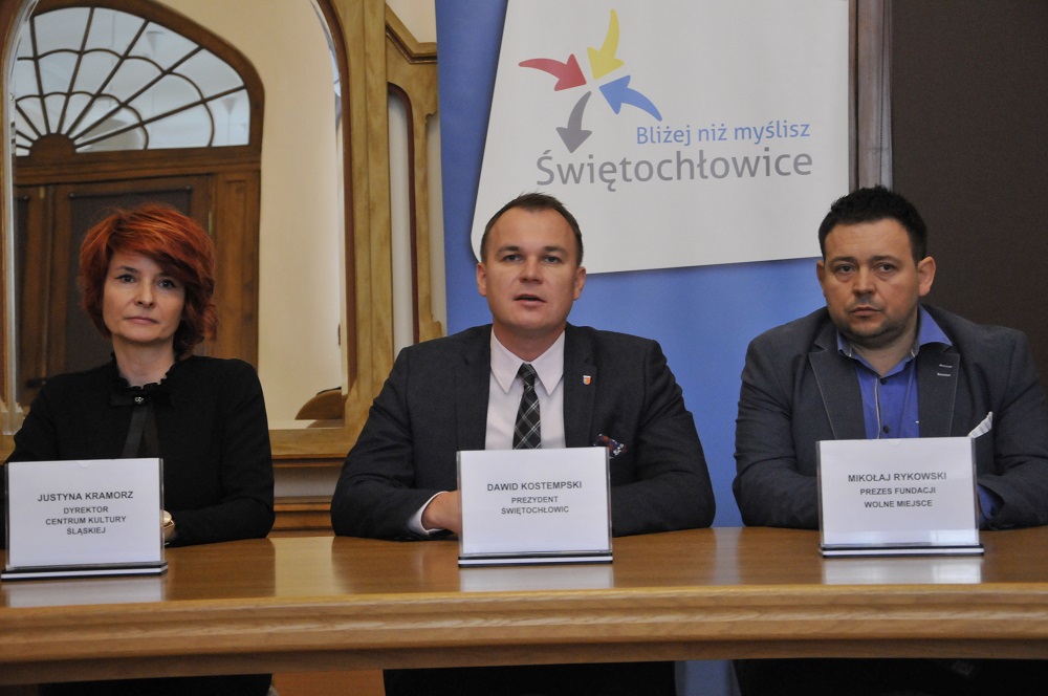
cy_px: 348
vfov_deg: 18.1
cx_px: 524
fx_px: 2180
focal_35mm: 75
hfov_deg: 27.0
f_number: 5
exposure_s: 1/30
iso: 1800
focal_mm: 50
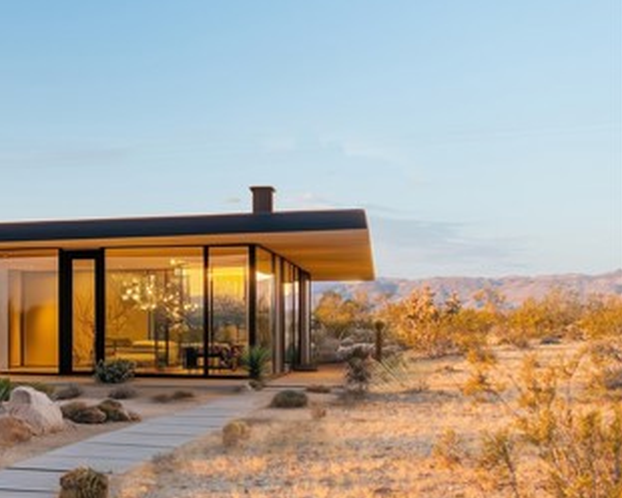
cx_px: -18
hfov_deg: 28.4
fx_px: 1141
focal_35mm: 62
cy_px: 324
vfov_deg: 24.5
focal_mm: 32
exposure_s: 1/500
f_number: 3.8
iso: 640
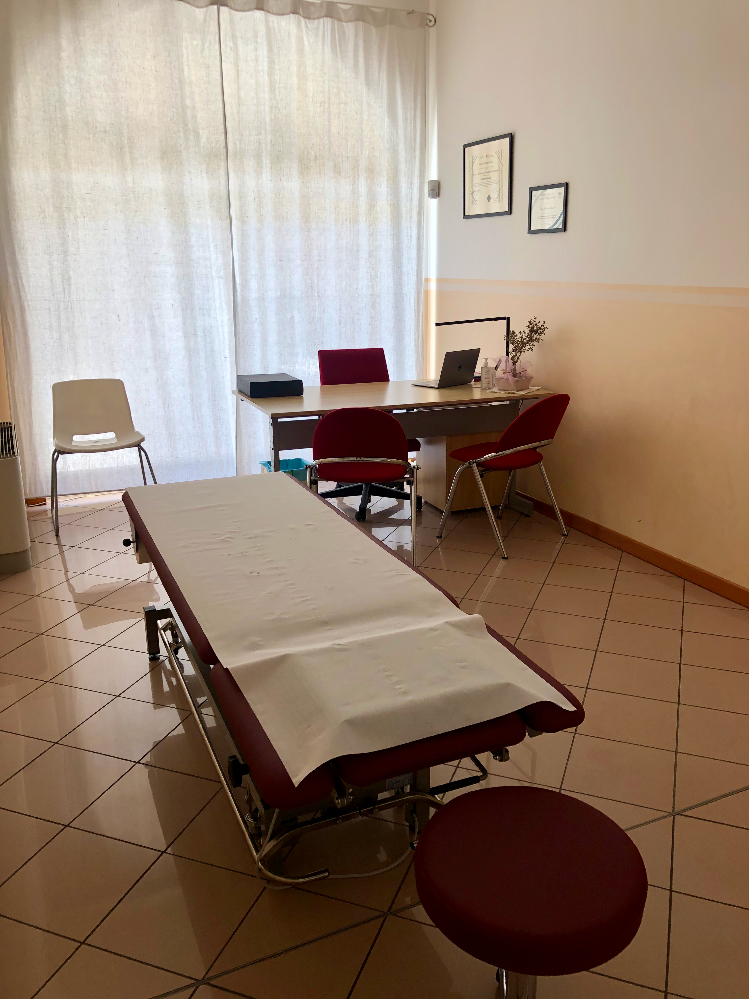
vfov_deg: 63.4
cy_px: 500
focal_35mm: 28
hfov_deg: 49.7
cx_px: 374
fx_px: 808
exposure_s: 1/120
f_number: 1.8
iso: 50
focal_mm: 3.99
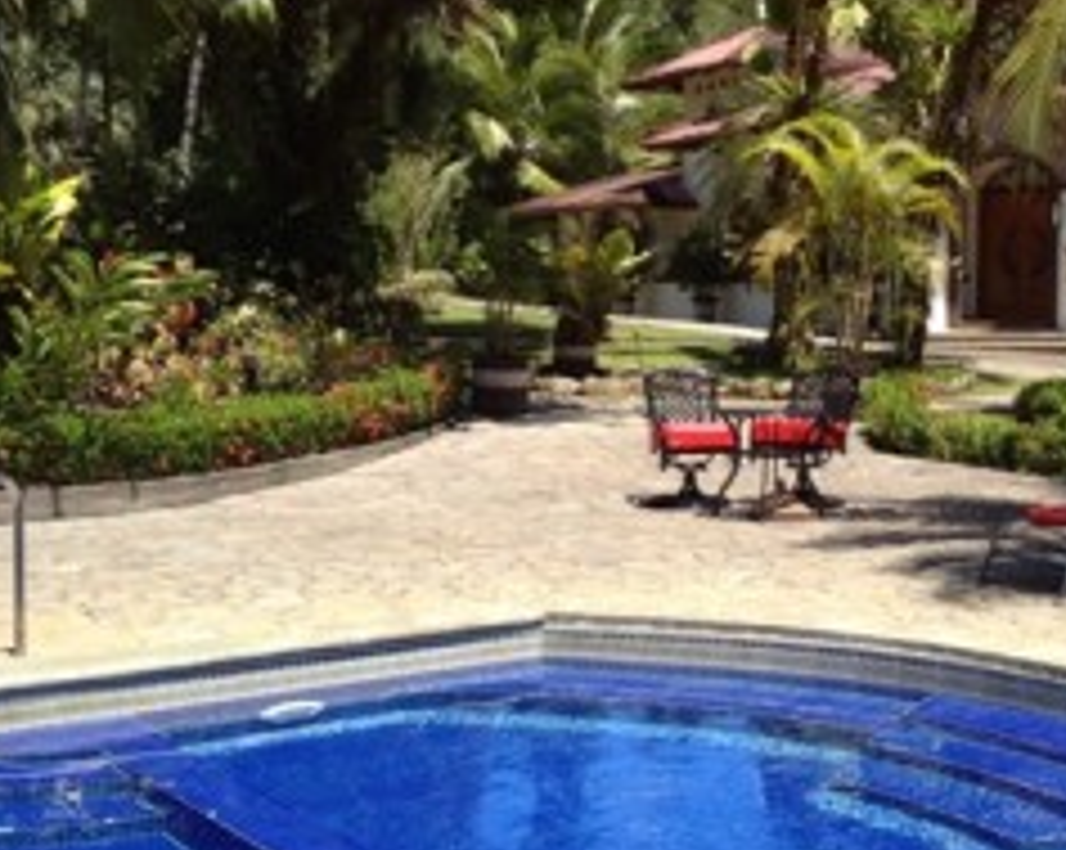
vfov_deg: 23.4
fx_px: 2048
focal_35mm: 65
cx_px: 661
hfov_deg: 29.1
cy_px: 423
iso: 50
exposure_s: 1/986
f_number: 2.4
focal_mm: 4.28
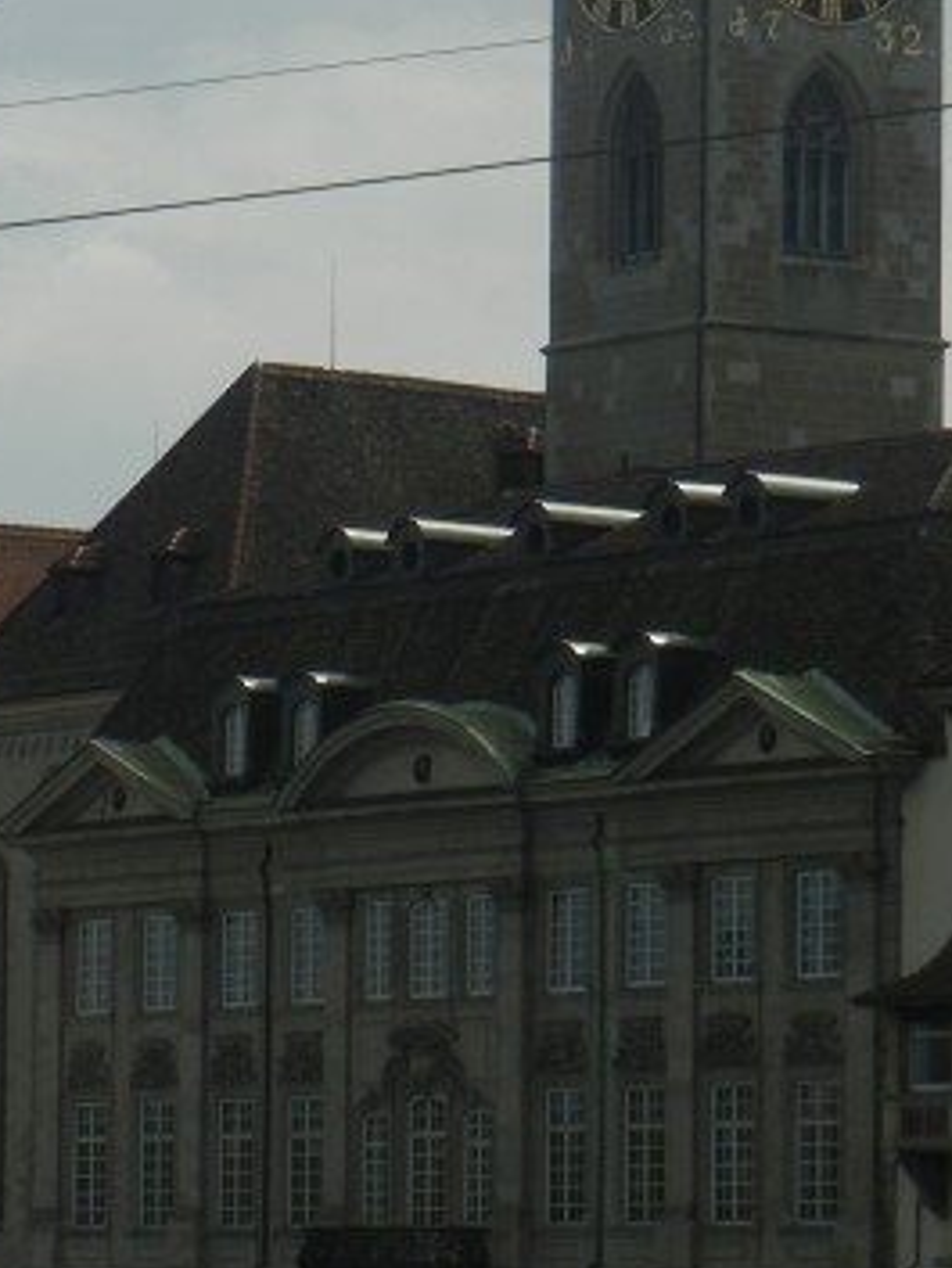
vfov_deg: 8.9
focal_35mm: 222
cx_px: -54
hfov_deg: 6.7
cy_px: 392
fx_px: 8136
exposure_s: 1/535
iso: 160
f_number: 9
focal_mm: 18.3
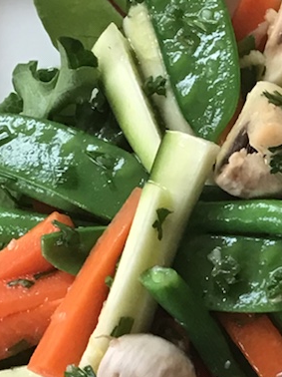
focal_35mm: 123
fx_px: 1338
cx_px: 332
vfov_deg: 15.9
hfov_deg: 11.8
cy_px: 301
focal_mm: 3.3
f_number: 2.4
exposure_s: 1/30
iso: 25
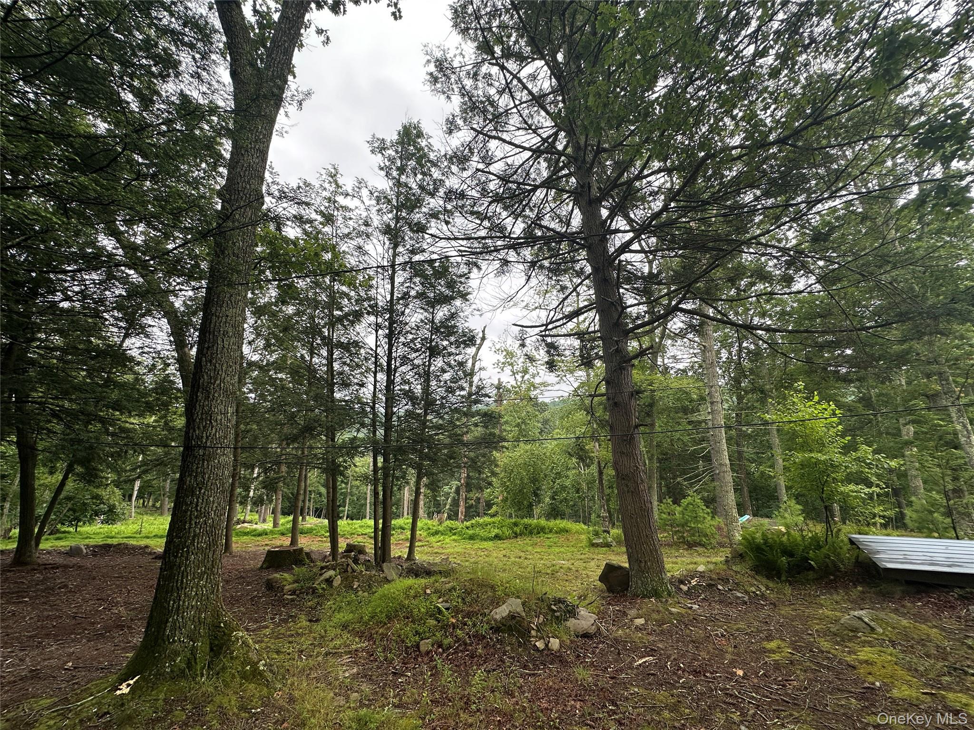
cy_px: 365
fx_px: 394
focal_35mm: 14
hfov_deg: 102.1
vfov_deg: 85.7
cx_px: 487
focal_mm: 2.22
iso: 40
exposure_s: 1/213
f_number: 2.2
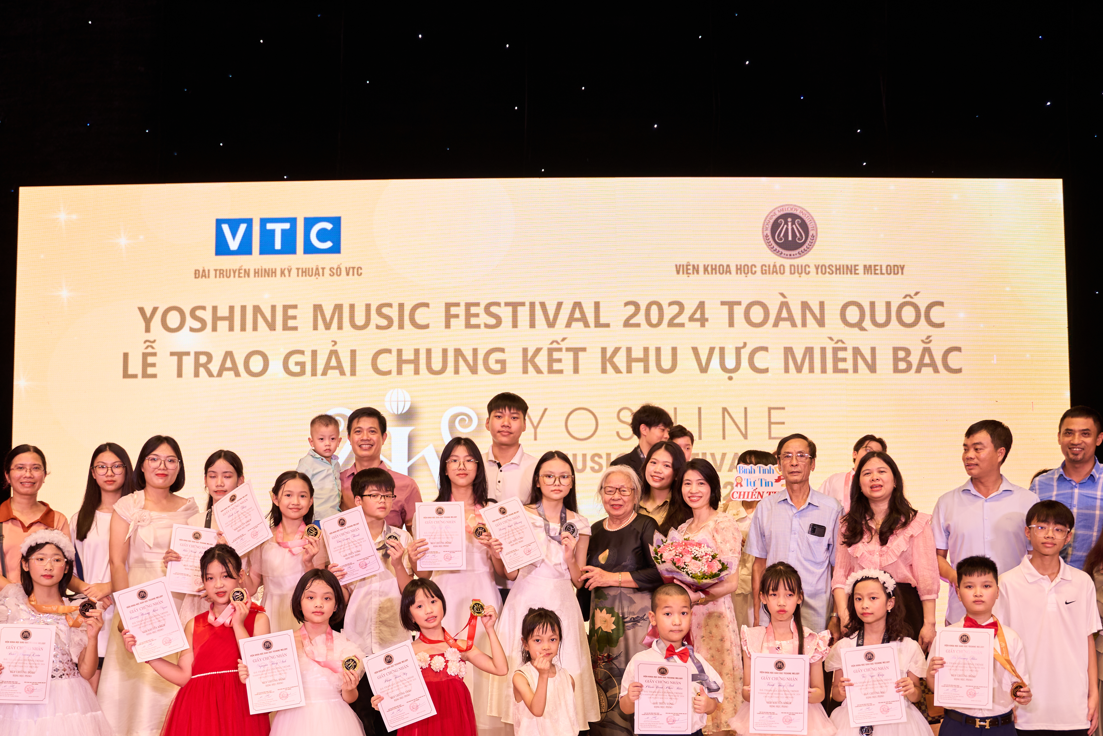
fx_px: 1278
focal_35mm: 42
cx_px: 539
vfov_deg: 31.8
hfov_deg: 46.7
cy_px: 497
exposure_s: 1/100
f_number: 2.8
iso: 250
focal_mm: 29.5
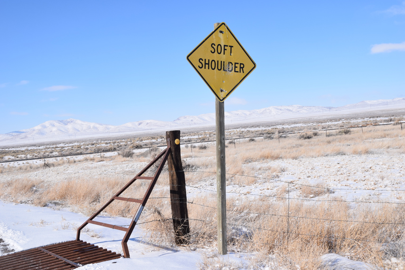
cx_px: 202
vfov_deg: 29.9
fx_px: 506
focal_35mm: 45
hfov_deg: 43.6
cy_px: 135
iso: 200
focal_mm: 30
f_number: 9
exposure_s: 1/640
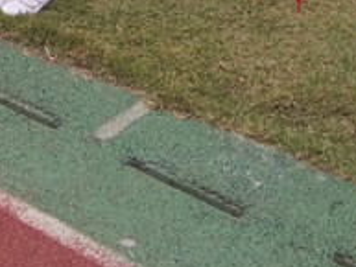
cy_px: -274
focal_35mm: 116
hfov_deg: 17.0
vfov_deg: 11.5
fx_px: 1194
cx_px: 175
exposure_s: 1/107
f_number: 2
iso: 64
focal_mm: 2.96
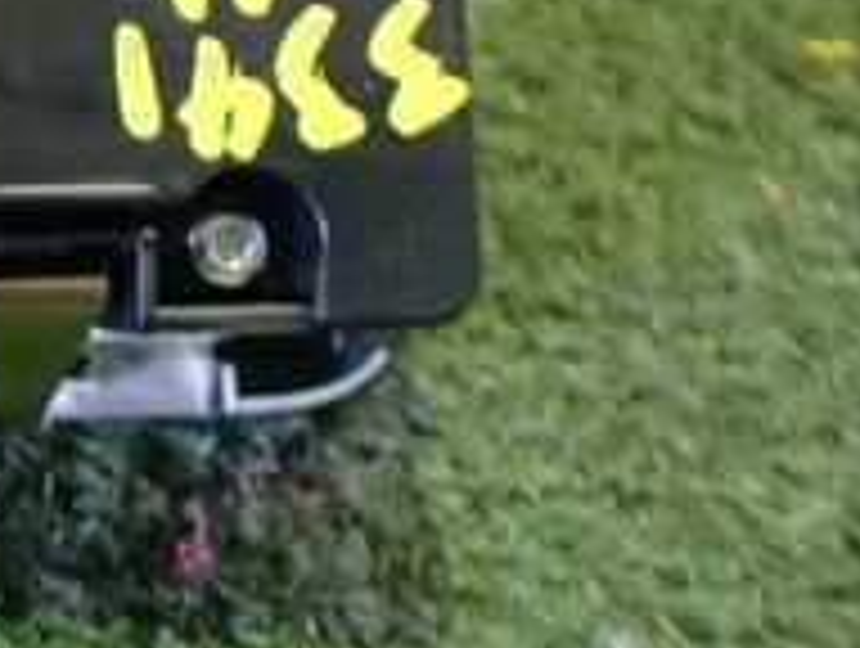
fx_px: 2340
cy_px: -99
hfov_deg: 18.7
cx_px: -374
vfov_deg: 15.3
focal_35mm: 94
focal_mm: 5.4
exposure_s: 1/30
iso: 1250
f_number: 2.3
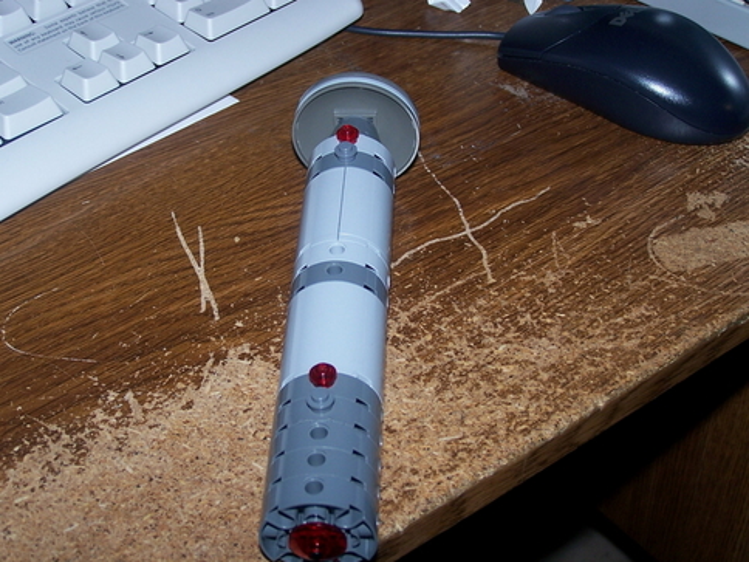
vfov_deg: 22.9
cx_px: 374
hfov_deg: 30.3
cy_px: 281
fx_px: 1385
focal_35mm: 64
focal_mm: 10.7
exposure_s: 1/60
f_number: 3.2
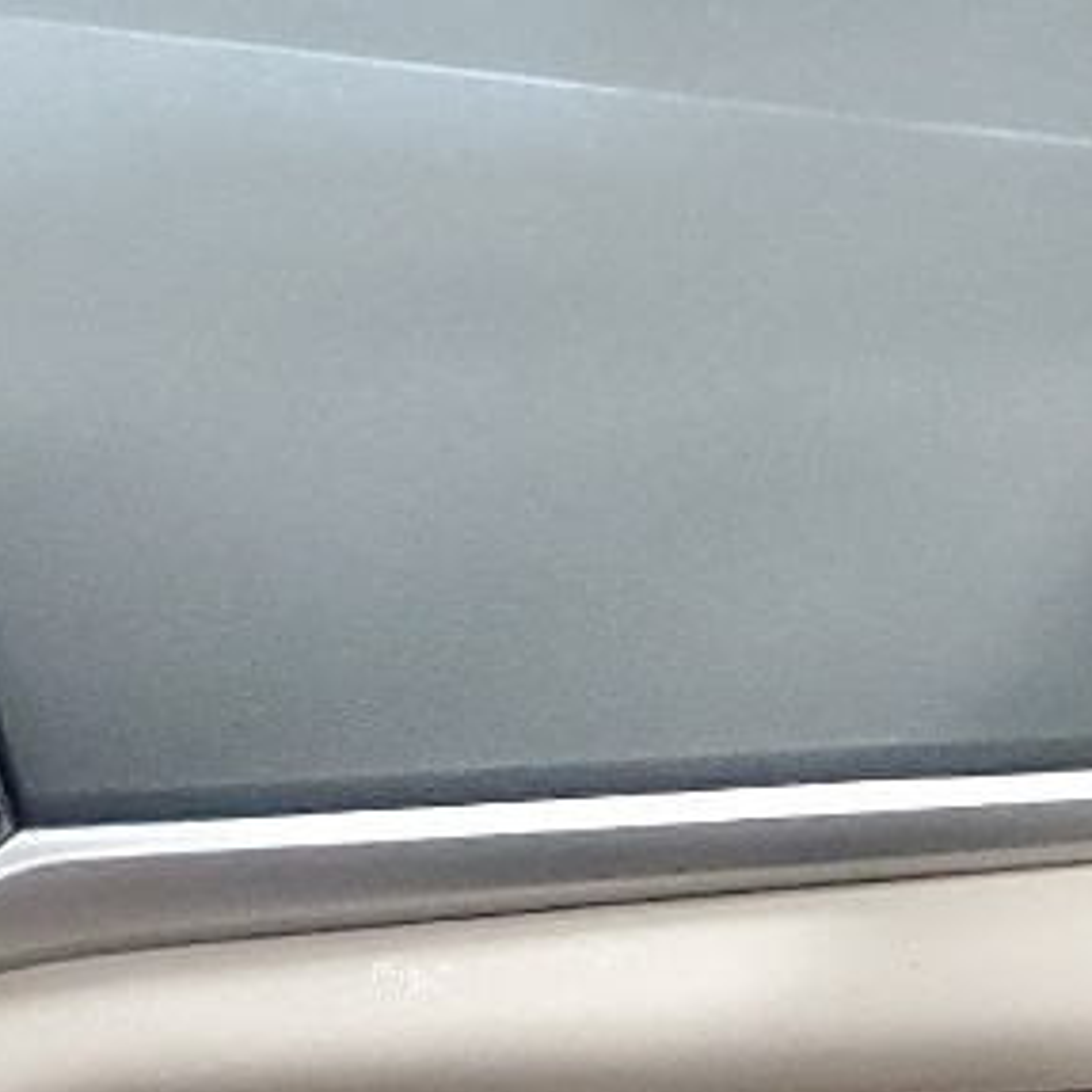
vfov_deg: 12.3
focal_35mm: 128
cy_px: 2096
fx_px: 4568
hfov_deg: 12.4
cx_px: -936
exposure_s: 1/17
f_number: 1.5
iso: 306
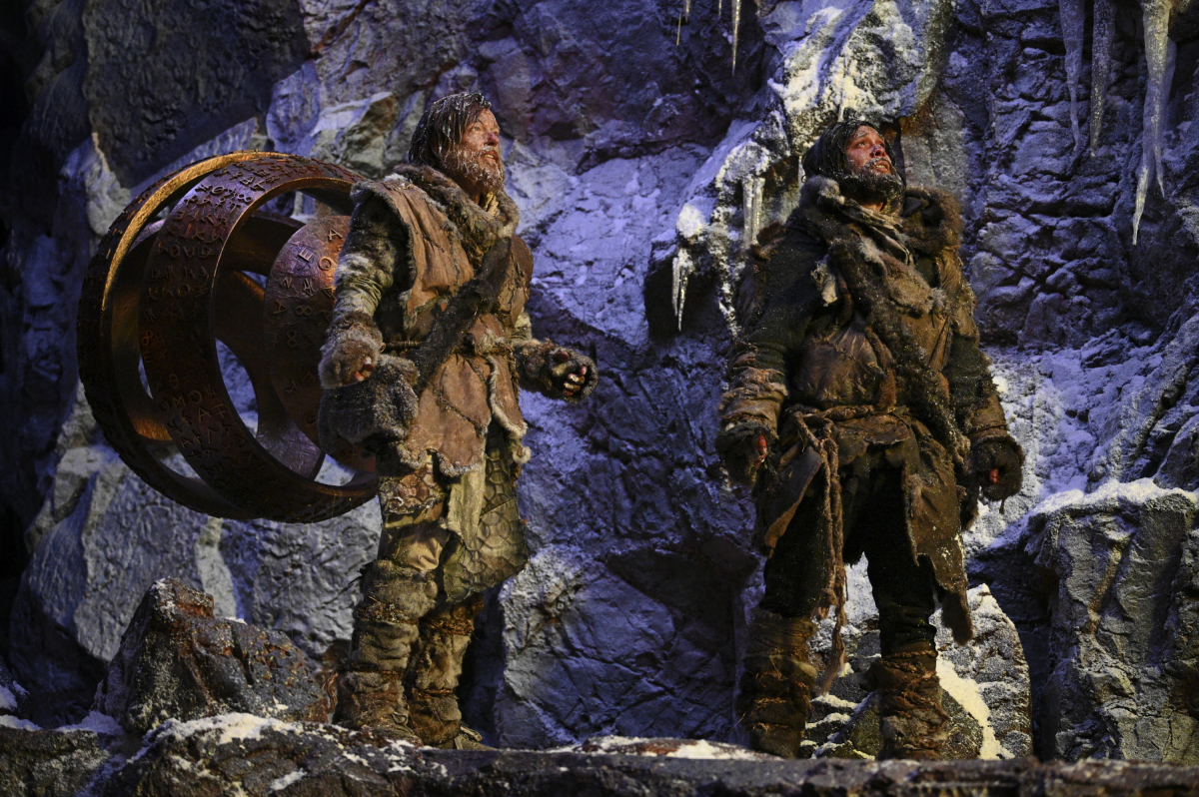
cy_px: 398
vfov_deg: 19.4
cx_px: 600
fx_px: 2329
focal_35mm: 70
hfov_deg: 28.9
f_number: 2.8
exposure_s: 1/125
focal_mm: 70
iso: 12800
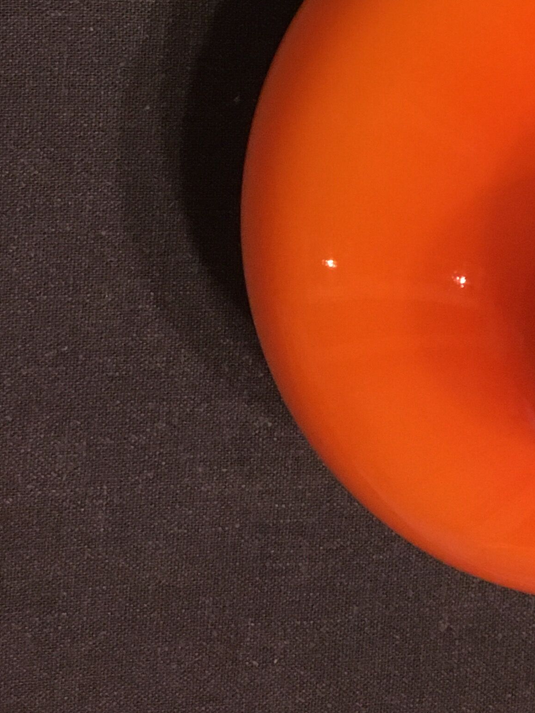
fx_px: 1566
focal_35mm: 76
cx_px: 670
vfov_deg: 23.3
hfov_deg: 18.2
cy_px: -164
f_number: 2.2
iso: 200
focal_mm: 4.15
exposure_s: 1/17
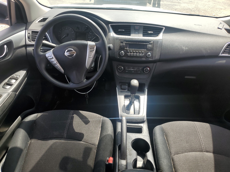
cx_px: 115
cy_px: 86
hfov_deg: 67.3
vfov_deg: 53.1
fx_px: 173
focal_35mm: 26
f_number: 1.5
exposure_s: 1/833
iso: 50
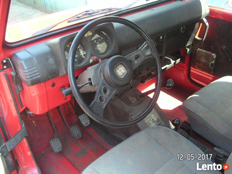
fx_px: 255
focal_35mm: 38
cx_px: 116
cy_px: 87
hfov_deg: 49.0
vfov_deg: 37.7
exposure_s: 1/45
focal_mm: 6
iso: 80
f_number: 2.8
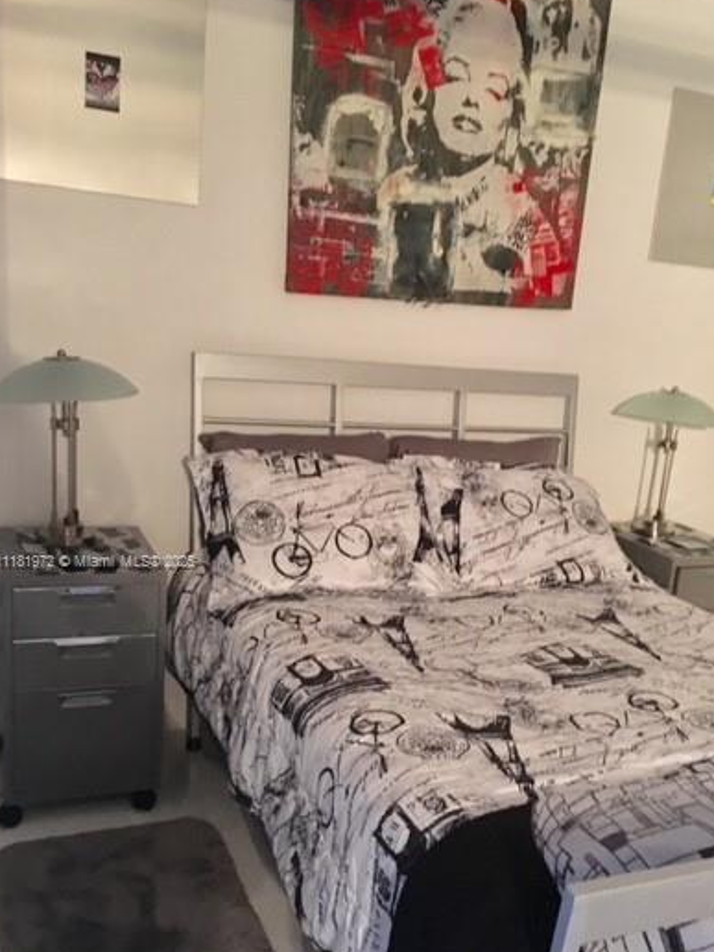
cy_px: 563
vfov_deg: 51.1
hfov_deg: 39.5
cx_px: 426
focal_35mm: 36
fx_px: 990
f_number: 2.2
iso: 400
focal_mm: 4.15
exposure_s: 1/15
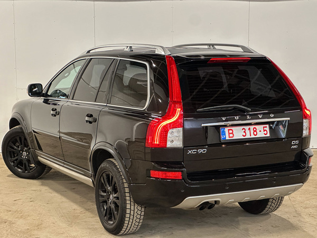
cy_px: 119
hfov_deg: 25.3
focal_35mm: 77
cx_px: 158
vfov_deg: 19.1
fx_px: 705
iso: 500
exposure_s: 1/50
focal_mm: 9
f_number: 2.8
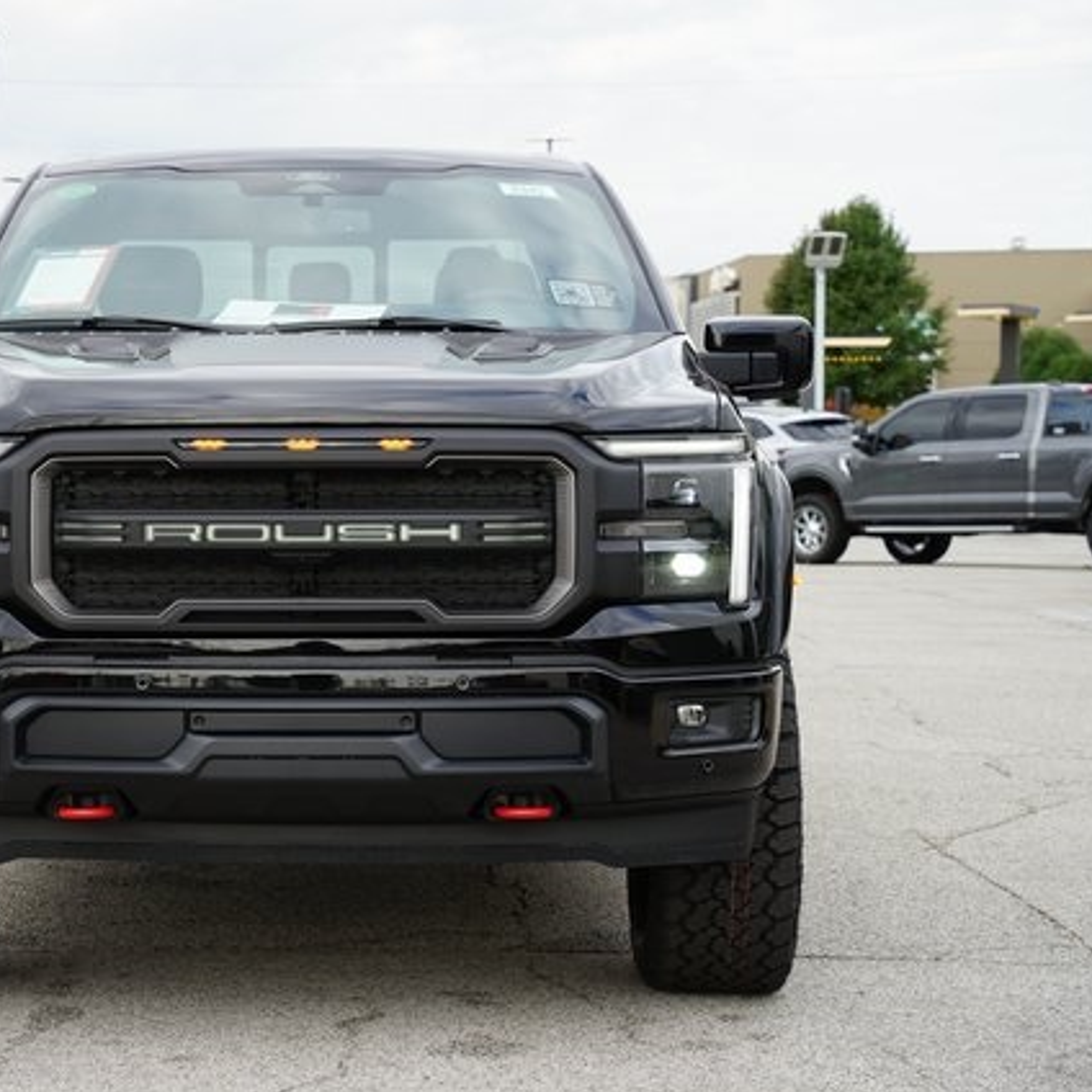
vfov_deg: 19.1
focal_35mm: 91
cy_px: 547
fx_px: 3248
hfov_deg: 19.0
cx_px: 299
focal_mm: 71
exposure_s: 1/80
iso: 100
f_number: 7.1
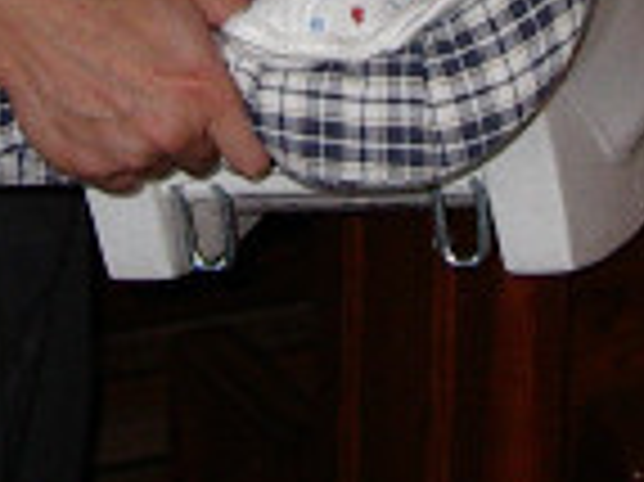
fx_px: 3160
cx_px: 333
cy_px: -532
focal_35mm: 170
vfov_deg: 8.2
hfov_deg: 11.6
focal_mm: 5.8
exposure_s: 1/60
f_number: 2.6
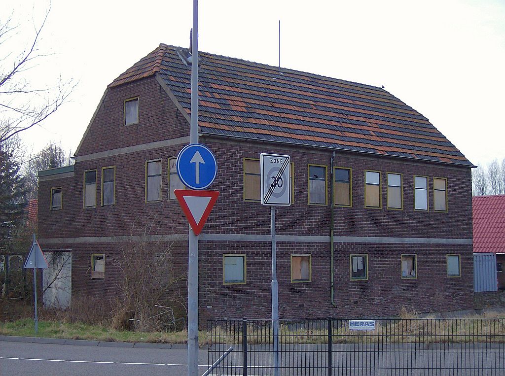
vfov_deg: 26.0
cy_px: 188
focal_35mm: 56
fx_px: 815
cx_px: 252
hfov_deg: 34.4
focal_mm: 9.3
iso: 100
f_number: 3.4
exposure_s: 1/229
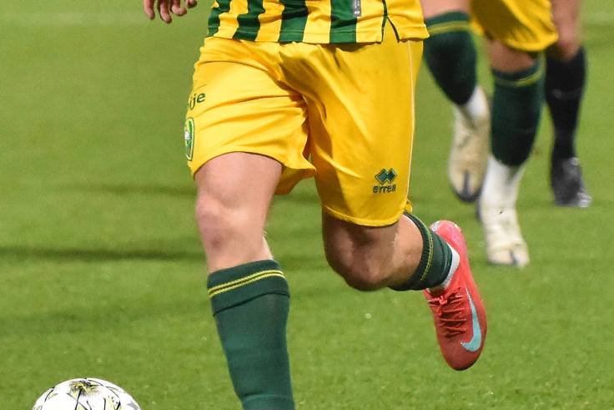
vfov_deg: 2.5
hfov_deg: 3.8
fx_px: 9348
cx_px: 300
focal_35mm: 548
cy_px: 0
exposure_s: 1/640
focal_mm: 140
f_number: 2.8
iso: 4000
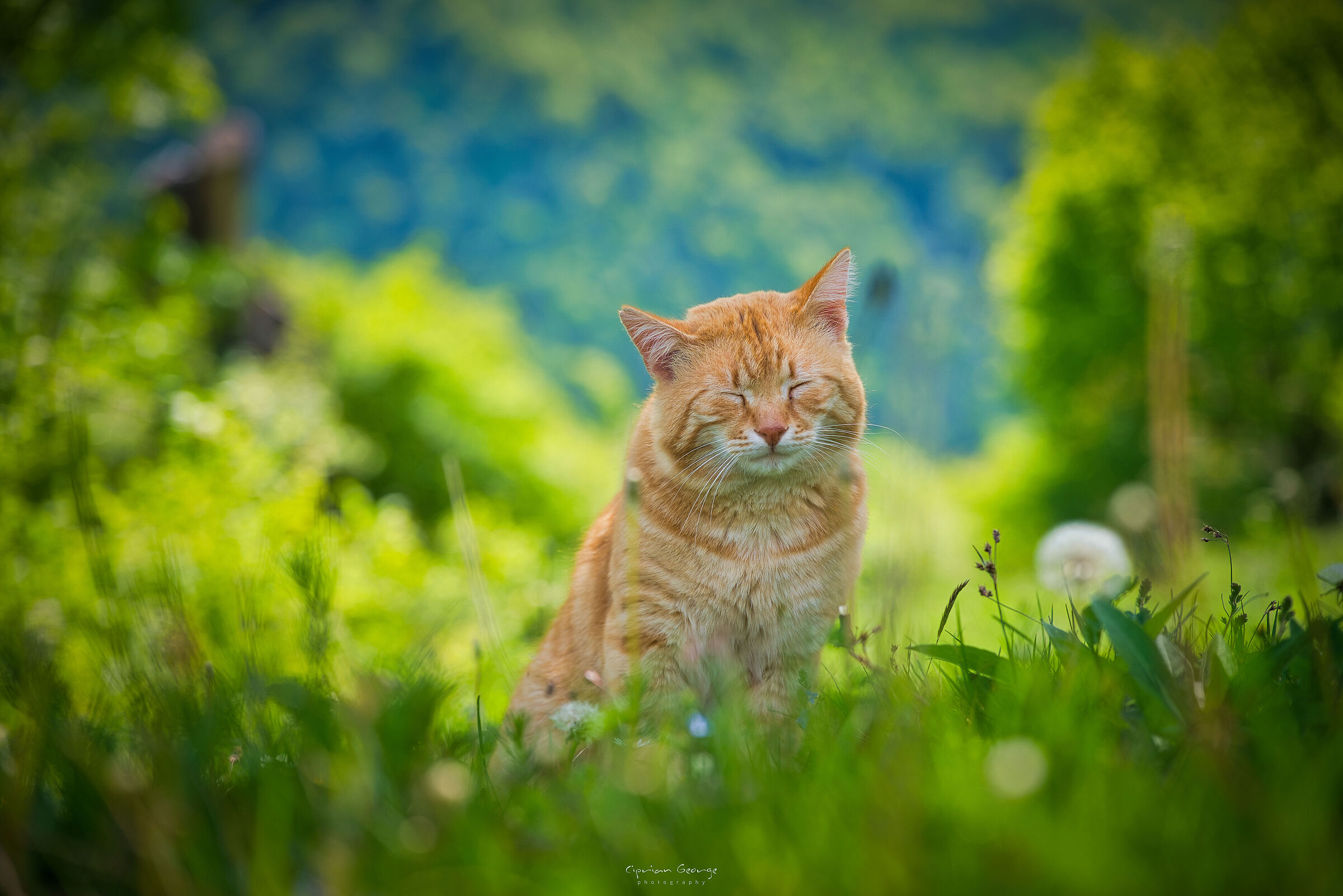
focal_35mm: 103
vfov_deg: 13.3
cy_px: 448
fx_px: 3844
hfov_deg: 19.8
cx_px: 672
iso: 100
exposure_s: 1/500
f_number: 4
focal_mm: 103
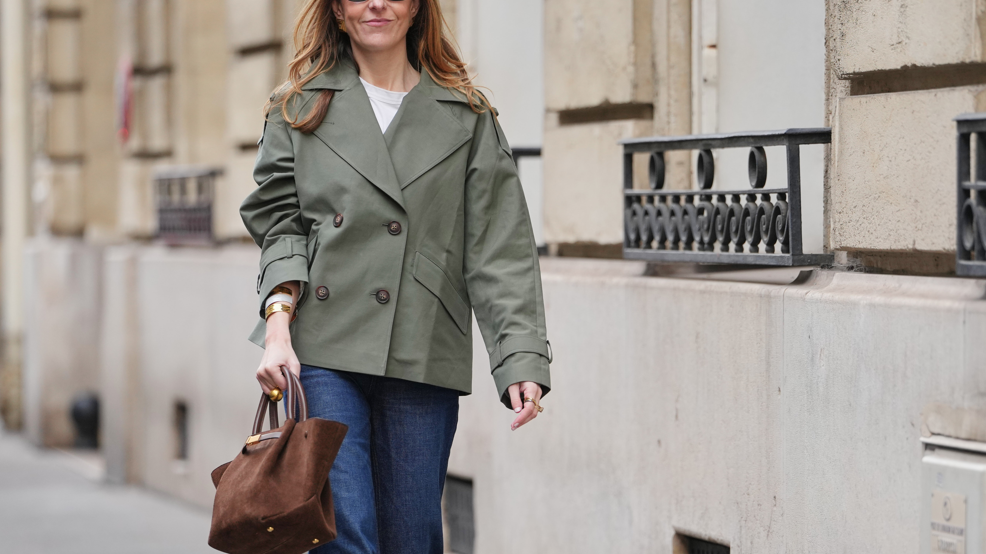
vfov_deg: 6.1
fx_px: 5203
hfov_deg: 10.8
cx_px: 577
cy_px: 382
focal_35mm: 199
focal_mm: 120
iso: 500
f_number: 2
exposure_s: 1/1000
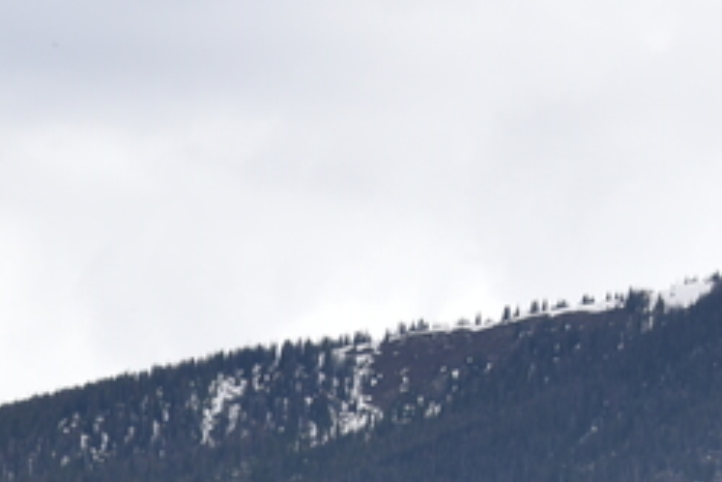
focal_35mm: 298
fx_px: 5976
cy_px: 1103
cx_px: -336
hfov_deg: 6.8
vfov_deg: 4.5
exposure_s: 1/200
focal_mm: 58
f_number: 7.1
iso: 100
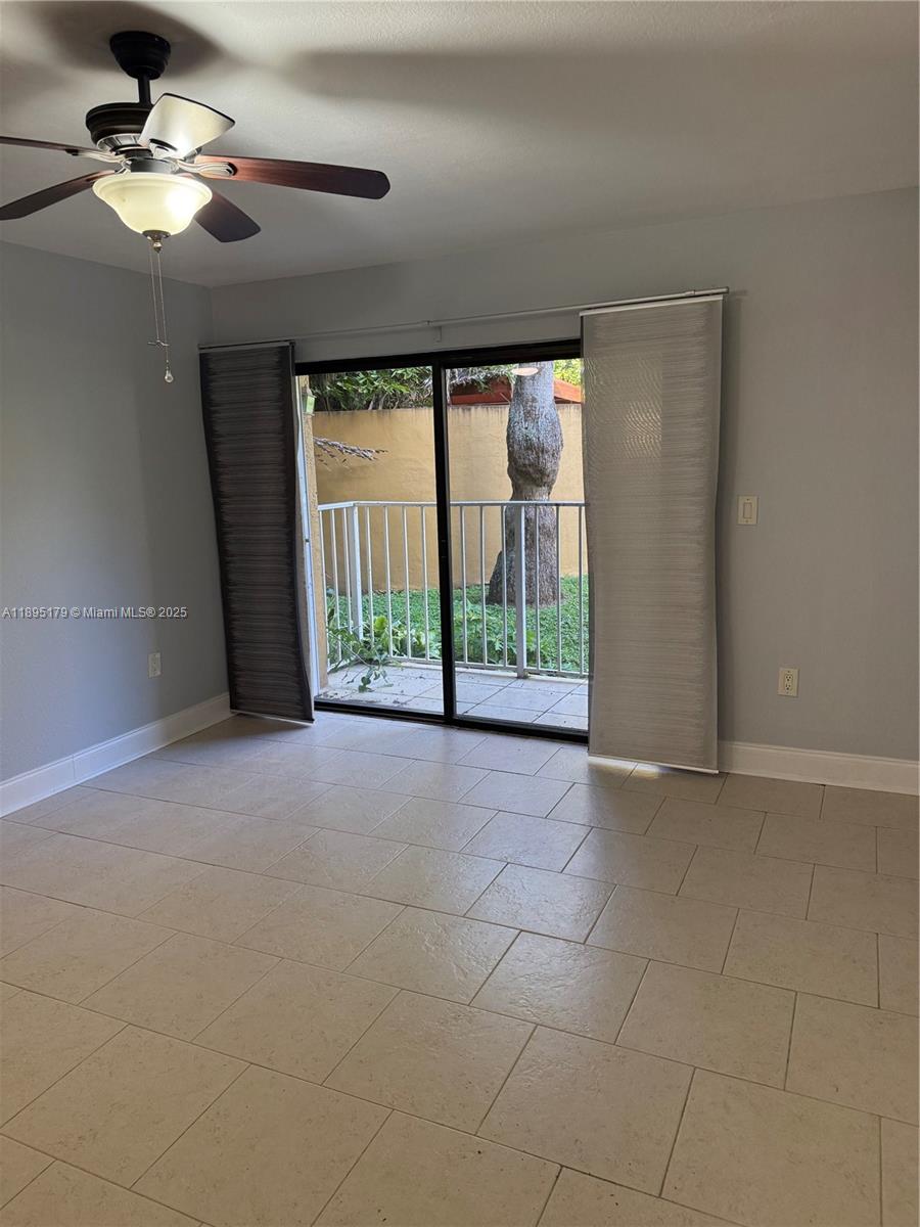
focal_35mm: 24
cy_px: 614
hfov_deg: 56.8
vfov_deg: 71.6
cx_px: 460
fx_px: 850
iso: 200
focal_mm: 6.76
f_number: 1.78
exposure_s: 1/135
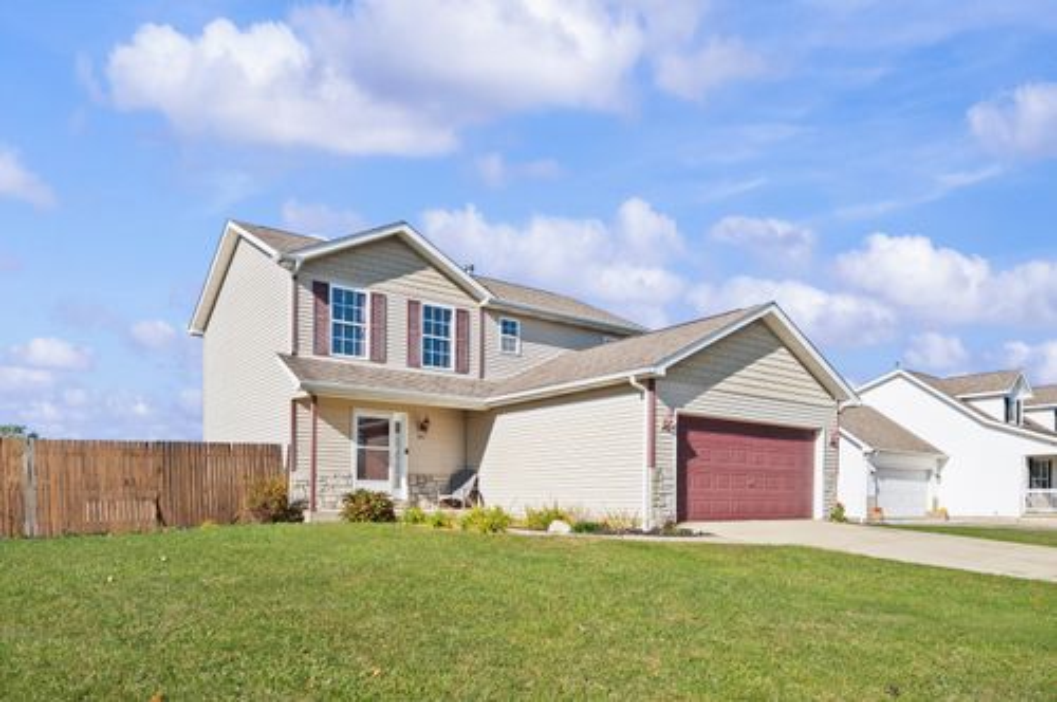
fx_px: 513
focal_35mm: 18
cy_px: 351
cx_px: 528
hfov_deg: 91.7
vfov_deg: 68.7
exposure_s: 1/60
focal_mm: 17.5
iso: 250
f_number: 10
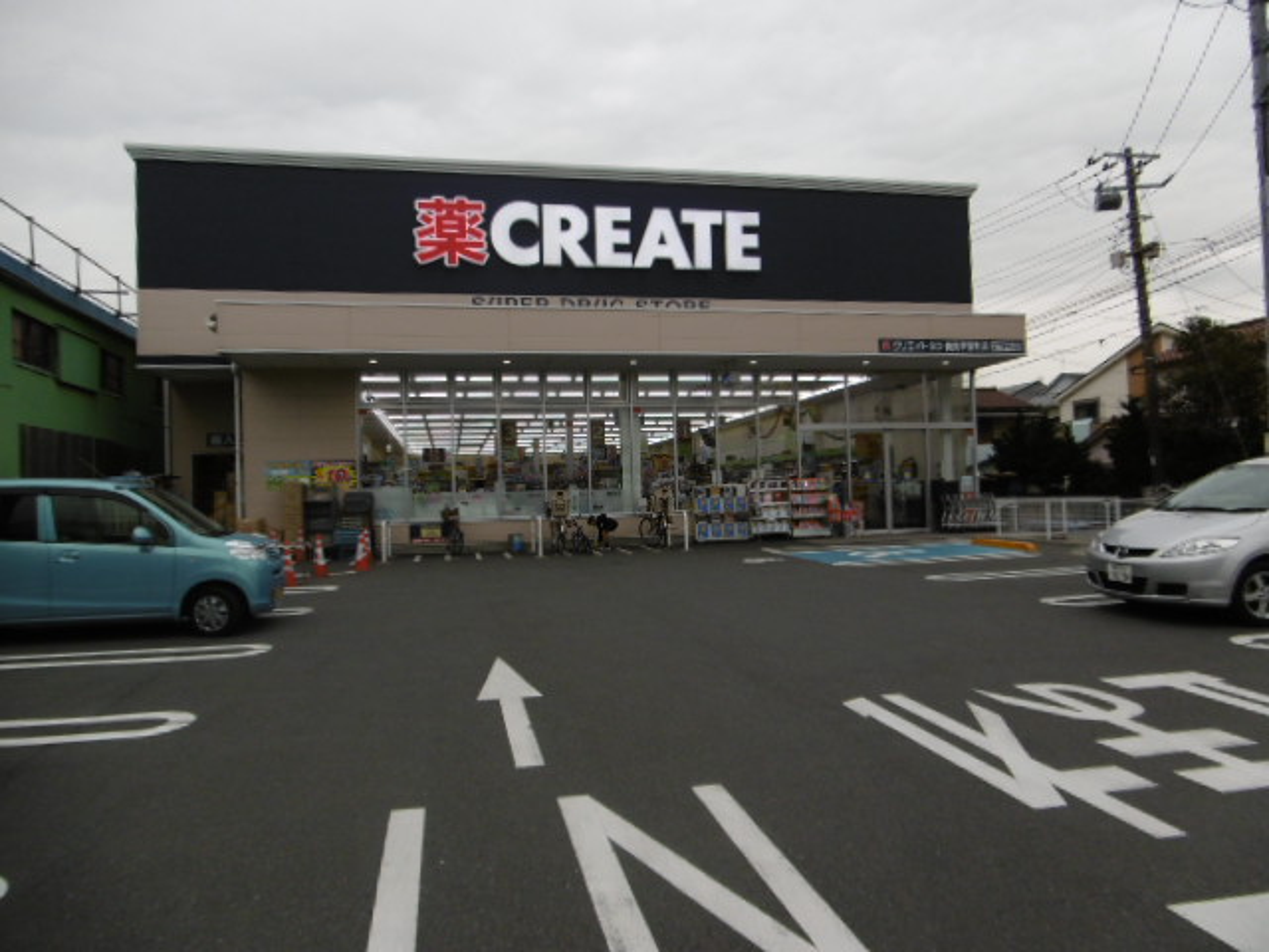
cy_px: 476
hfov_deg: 71.6
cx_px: 634
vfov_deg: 56.8
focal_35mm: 24
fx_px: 880
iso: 100
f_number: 3.1
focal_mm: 4.3
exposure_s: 1/200
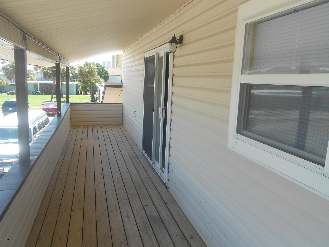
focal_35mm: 26
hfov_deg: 67.3
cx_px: 164
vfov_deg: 53.1
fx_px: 247
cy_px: 124
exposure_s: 1/200
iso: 80
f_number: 3.2
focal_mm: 4.6
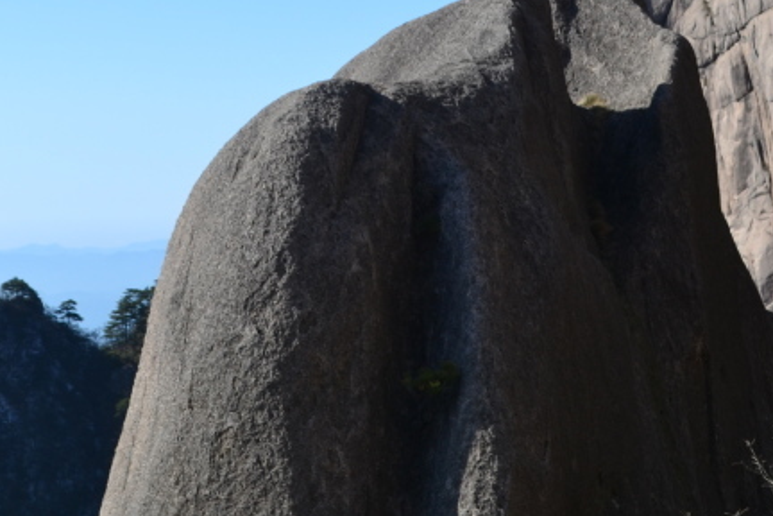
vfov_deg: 13.1
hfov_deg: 19.7
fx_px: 2215
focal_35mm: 103
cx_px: 251
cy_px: 31
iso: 100
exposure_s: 1/200
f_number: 7.1
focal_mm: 29
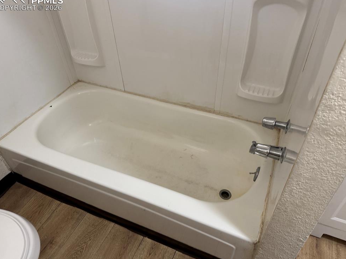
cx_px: 173
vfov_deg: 54.8
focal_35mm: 25
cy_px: 126
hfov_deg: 69.4
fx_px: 250
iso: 200
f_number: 1.78
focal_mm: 6.76
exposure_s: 1/60
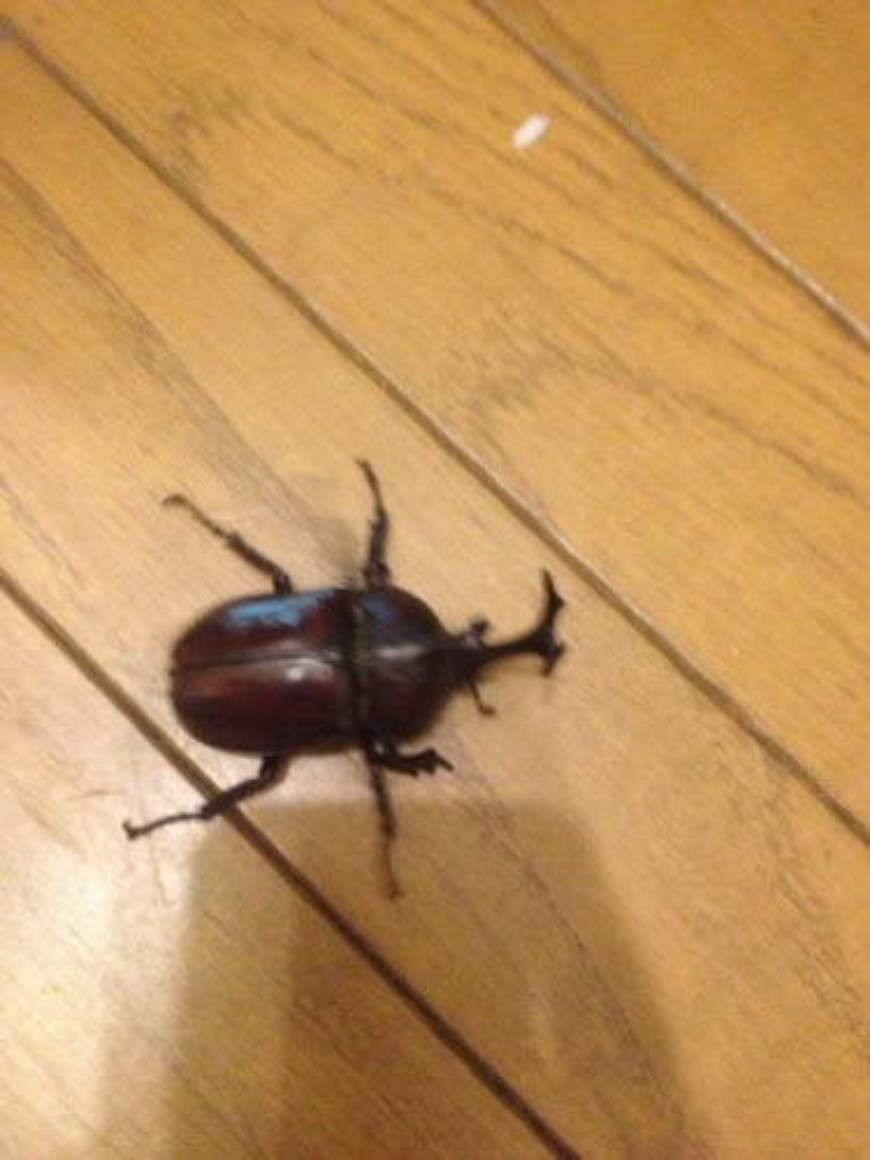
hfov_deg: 40.7
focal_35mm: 35
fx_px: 1173
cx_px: 435
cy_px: 580
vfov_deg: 52.6
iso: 800
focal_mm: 4.28
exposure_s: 1/15
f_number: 2.4
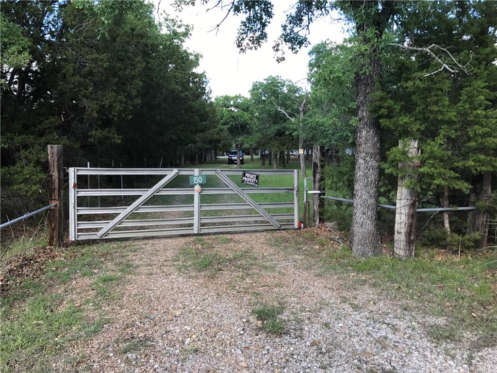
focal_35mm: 28
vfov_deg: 49.7
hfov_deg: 63.4
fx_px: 402
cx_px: 248
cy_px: 186
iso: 20
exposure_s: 1/342
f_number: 1.8
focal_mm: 3.99
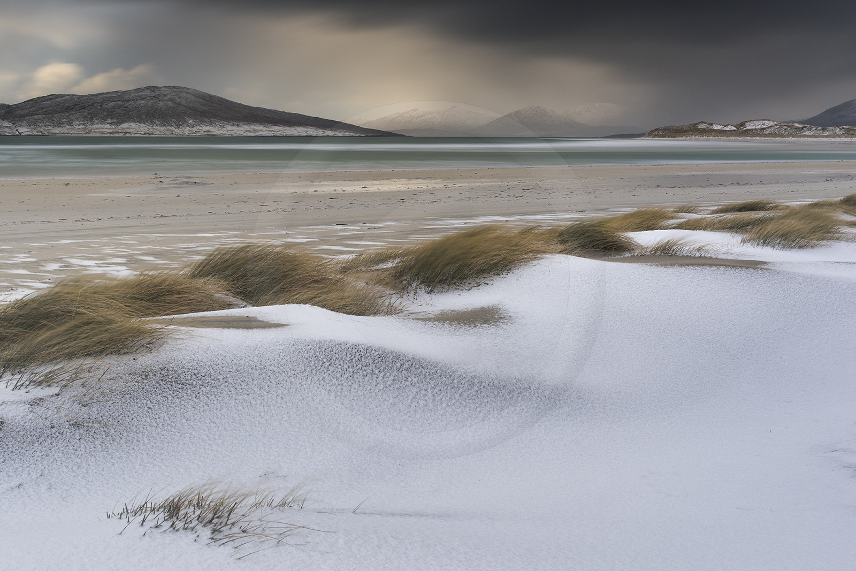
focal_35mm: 35
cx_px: 428
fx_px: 832
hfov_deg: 54.4
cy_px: 286
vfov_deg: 37.9
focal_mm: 35
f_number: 16
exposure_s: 30
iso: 64
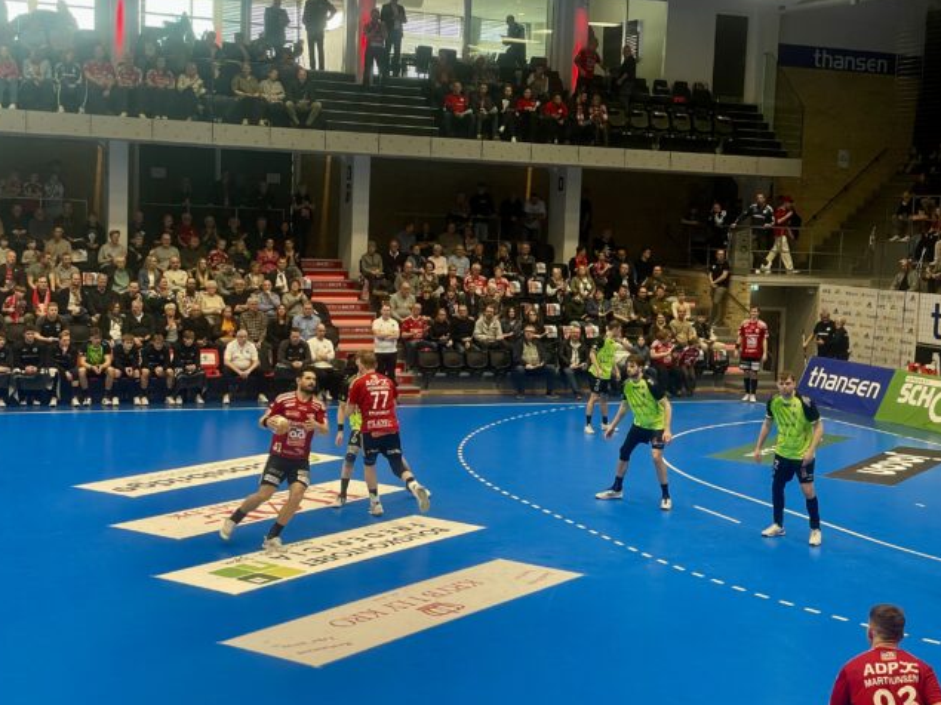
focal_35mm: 57
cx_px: 495
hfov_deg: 33.8
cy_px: 347
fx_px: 1549
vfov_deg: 25.7
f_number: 2
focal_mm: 6
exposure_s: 1/100
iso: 50
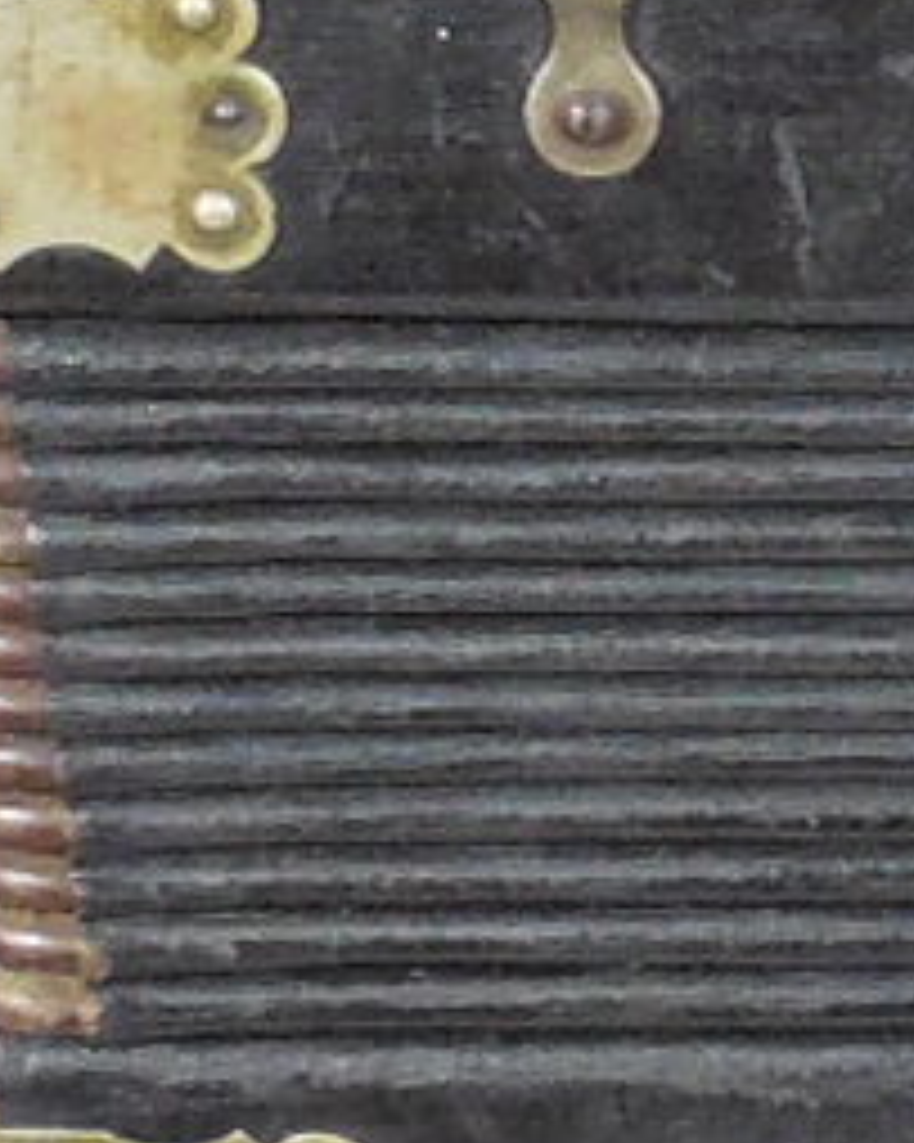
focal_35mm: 209
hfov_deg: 7.0
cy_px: 369
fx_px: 7071
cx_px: 2175
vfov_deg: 9.2
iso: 800
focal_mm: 6.1
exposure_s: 1/200
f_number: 3.4
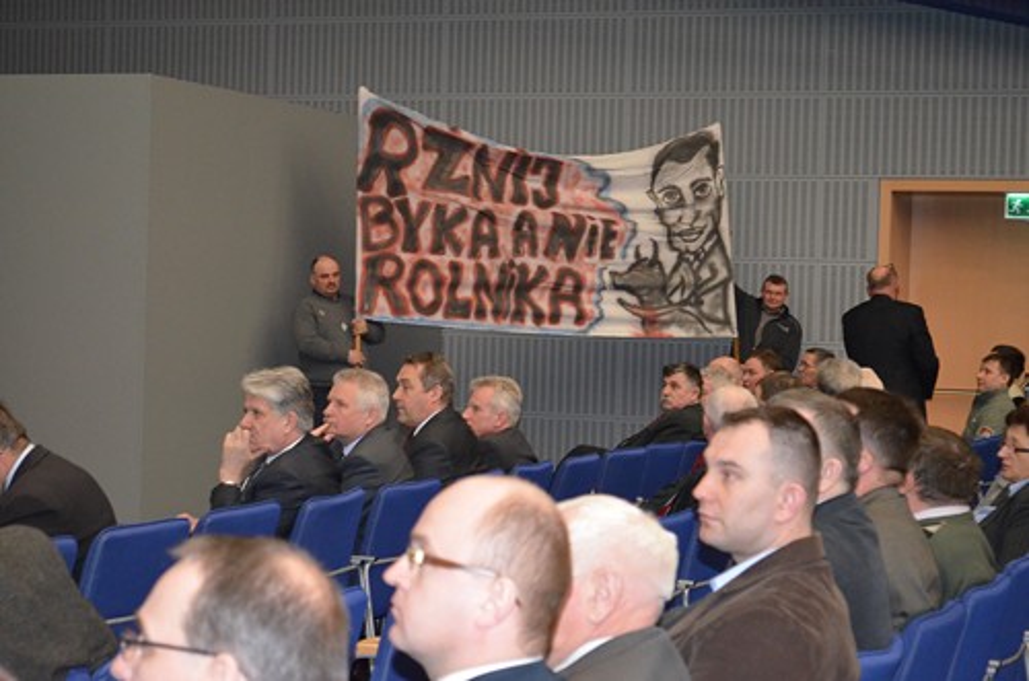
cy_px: 340
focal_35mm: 82
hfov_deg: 24.7
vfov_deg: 16.5
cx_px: 514
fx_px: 2353
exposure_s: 1/60
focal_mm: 55
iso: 3200
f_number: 5.6
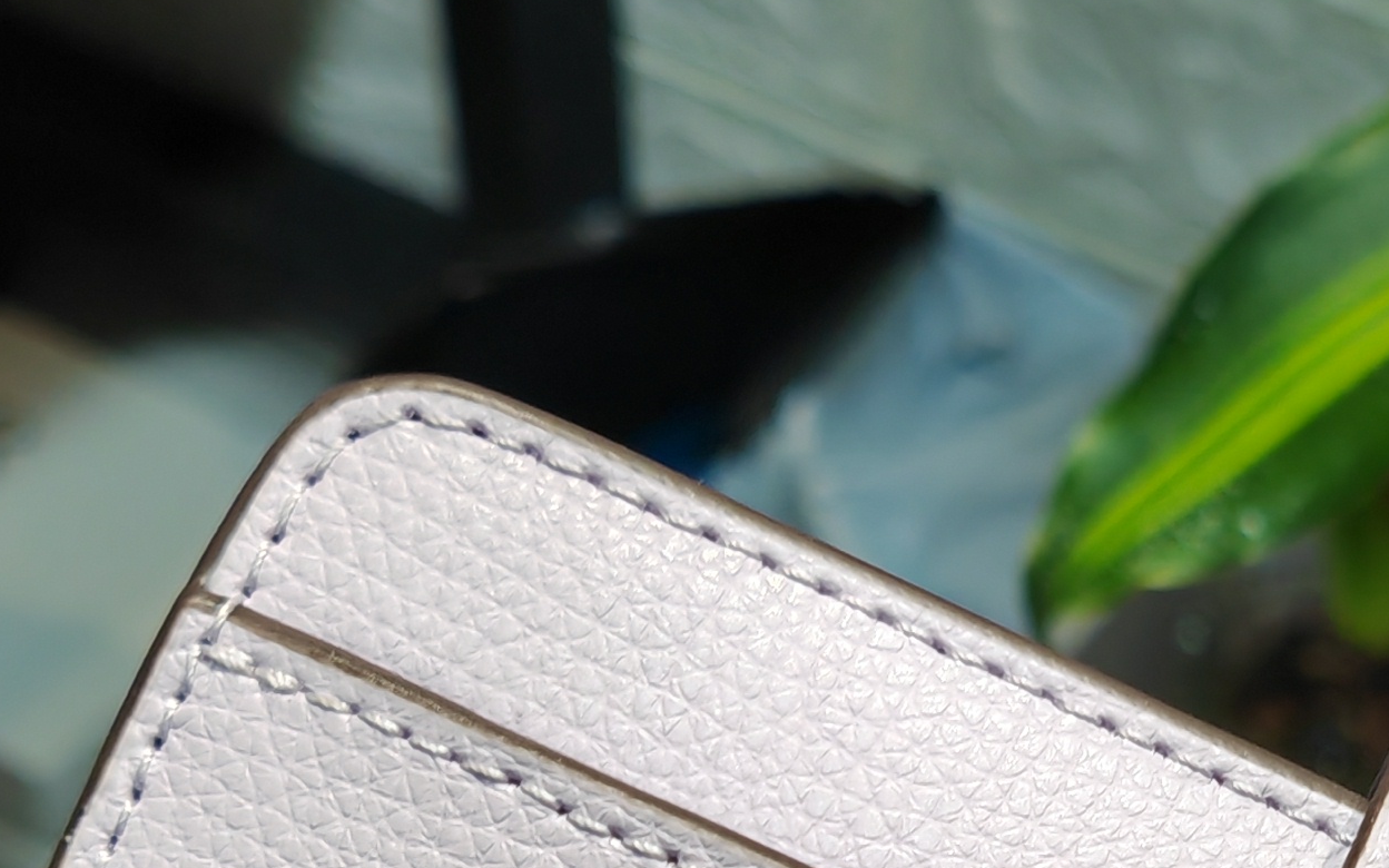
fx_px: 3293
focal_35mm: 87
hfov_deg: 23.0
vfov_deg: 14.2
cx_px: 1342
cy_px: 1232
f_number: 1.9
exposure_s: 1/120
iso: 50
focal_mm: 5.3
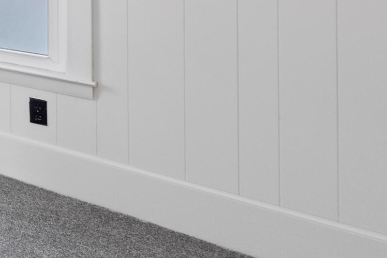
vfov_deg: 25.7
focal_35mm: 45
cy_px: -75
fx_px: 484
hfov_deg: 23.1
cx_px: -299
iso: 500
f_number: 8
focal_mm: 8
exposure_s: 1/15
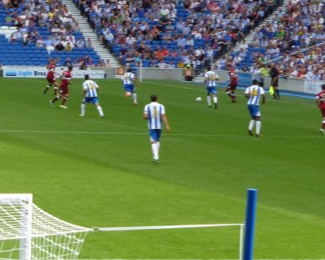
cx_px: -27
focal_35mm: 246
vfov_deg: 6.3
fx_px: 2367
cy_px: 42
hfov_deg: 7.8
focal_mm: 14.2
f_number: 5.1
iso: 100
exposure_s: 1/250
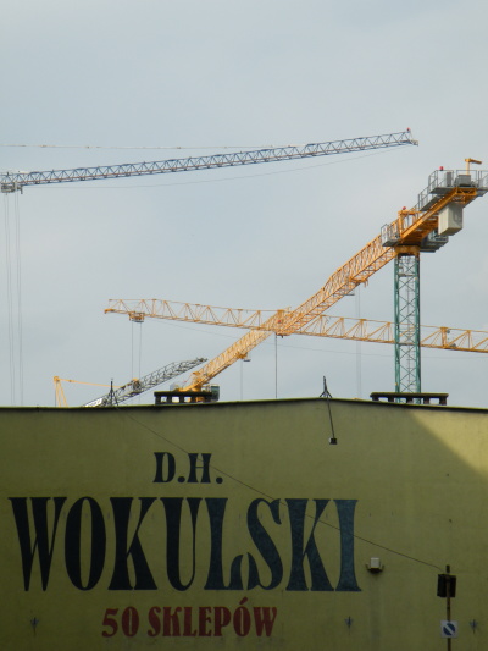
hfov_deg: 12.5
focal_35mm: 119
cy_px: 326
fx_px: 2236
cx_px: 244
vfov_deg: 16.5
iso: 64
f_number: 7.1
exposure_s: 1/242
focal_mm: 21
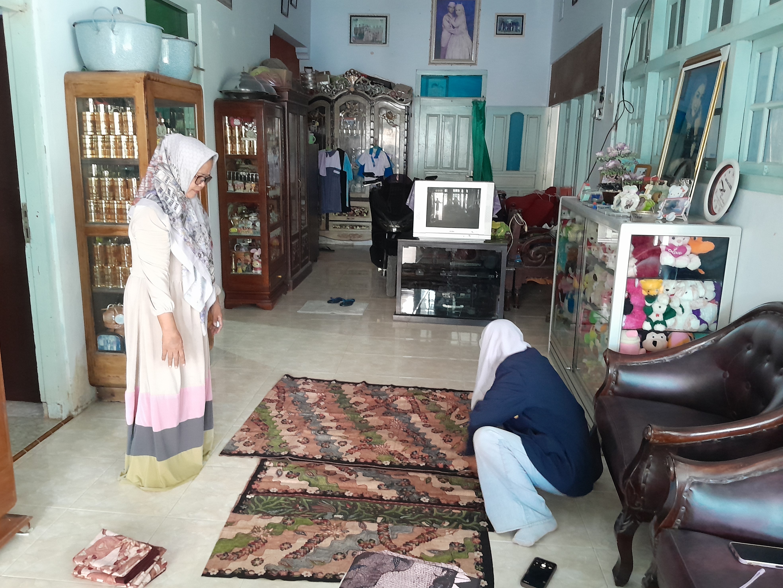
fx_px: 611
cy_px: 285
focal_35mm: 27
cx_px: 377
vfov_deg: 51.3
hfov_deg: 65.3
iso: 1000
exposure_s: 1/25
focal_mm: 3.98
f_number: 1.8
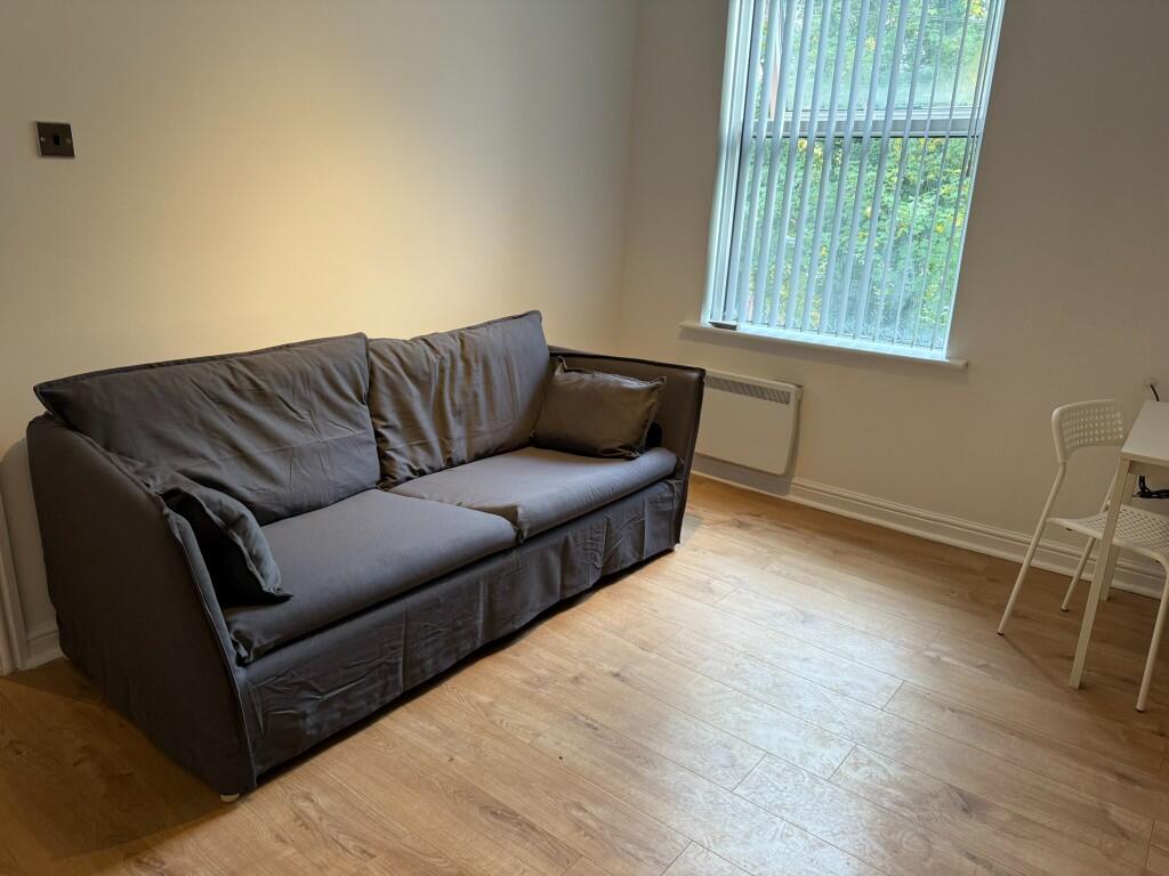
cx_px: 584
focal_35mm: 24
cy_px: 438
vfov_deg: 56.8
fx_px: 810
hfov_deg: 71.6
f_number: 1.78
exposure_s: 1/100
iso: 160
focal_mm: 6.76
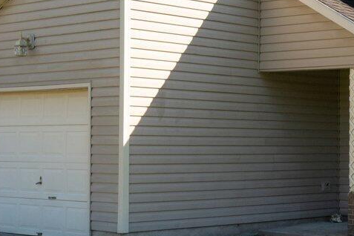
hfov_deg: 18.8
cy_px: 118
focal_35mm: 103
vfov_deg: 13.3
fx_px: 1013
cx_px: 419
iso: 400
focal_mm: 24
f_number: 9
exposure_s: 1/400
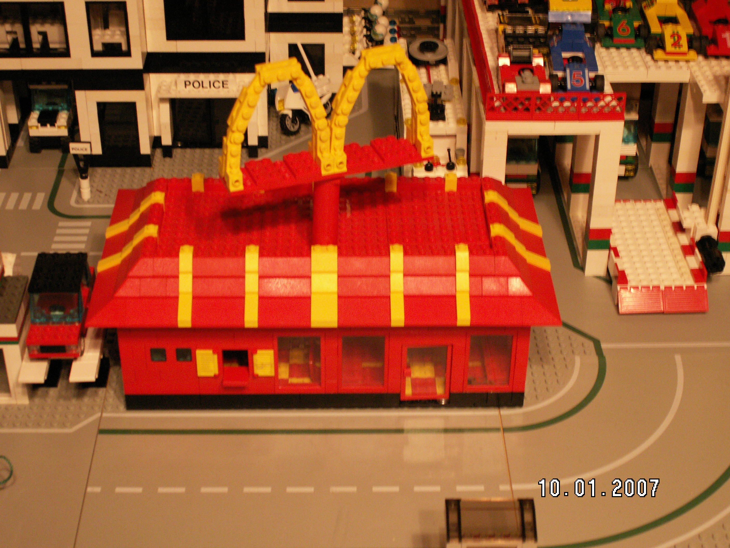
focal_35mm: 63
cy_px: 274
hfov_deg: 30.7
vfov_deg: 23.3
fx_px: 1329
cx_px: 365
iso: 160
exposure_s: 1/6
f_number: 3.2
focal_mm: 10.44
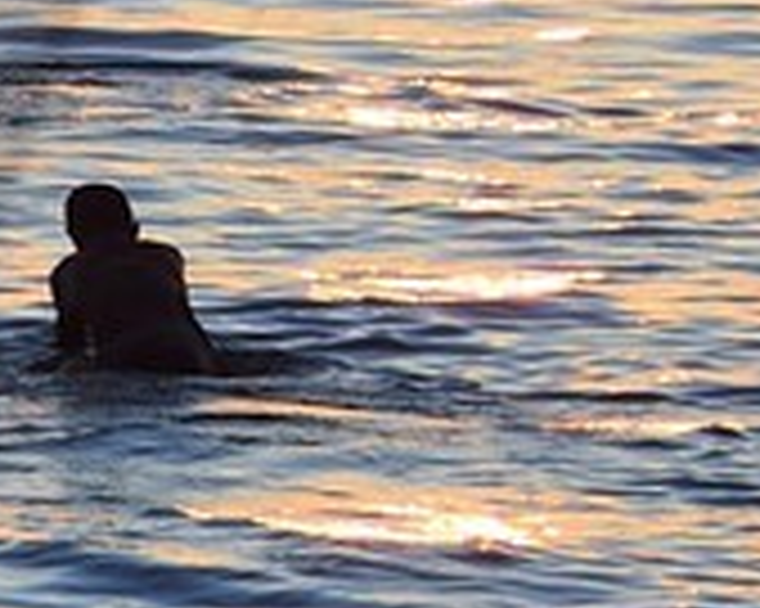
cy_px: -567
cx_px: -1713
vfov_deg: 2.5
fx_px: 14005
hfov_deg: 3.0
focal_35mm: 623
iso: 200
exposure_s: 1/250
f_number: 7.1
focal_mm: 70
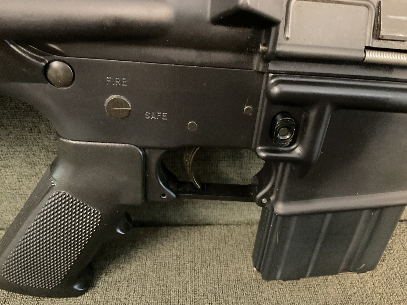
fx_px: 341
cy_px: 152
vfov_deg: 48.2
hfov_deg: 61.7
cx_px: 204
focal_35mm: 29
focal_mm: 3
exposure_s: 1/17
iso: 500
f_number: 1.8
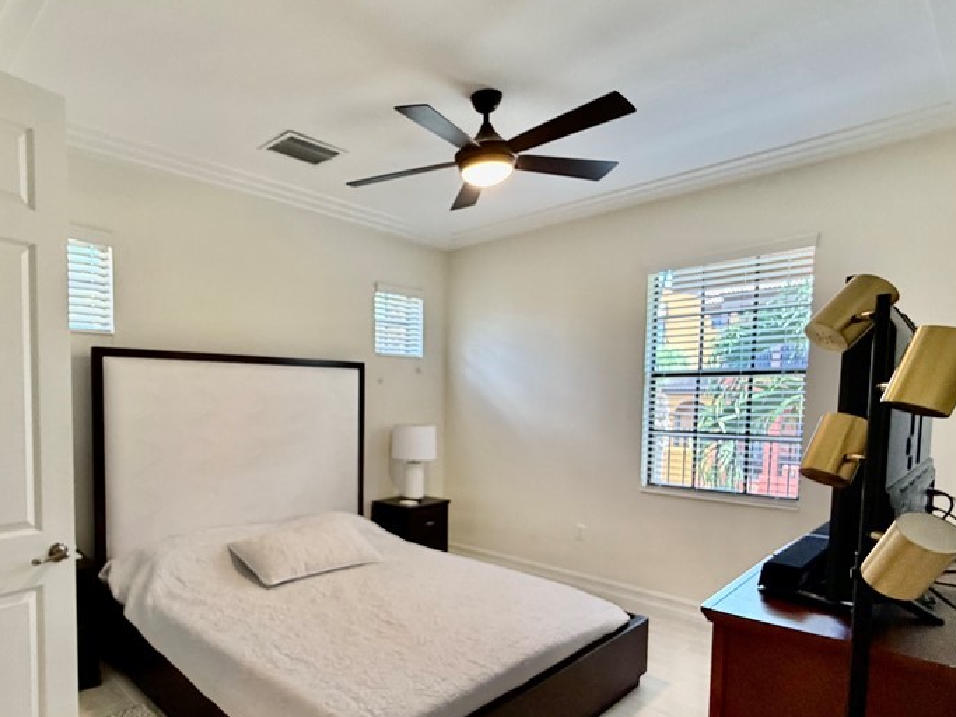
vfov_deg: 62.8
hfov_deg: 77.3
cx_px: 346
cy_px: 433
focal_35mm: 21
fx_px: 580
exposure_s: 1/60
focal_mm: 2.22
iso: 320
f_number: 2.2
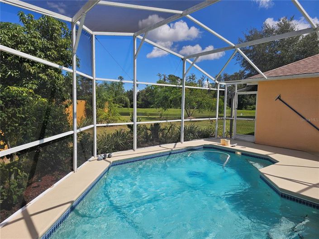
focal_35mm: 23
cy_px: 120
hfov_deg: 74.0
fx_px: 212
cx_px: 160
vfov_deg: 58.8
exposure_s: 1/871
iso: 10
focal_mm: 6.3
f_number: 1.7
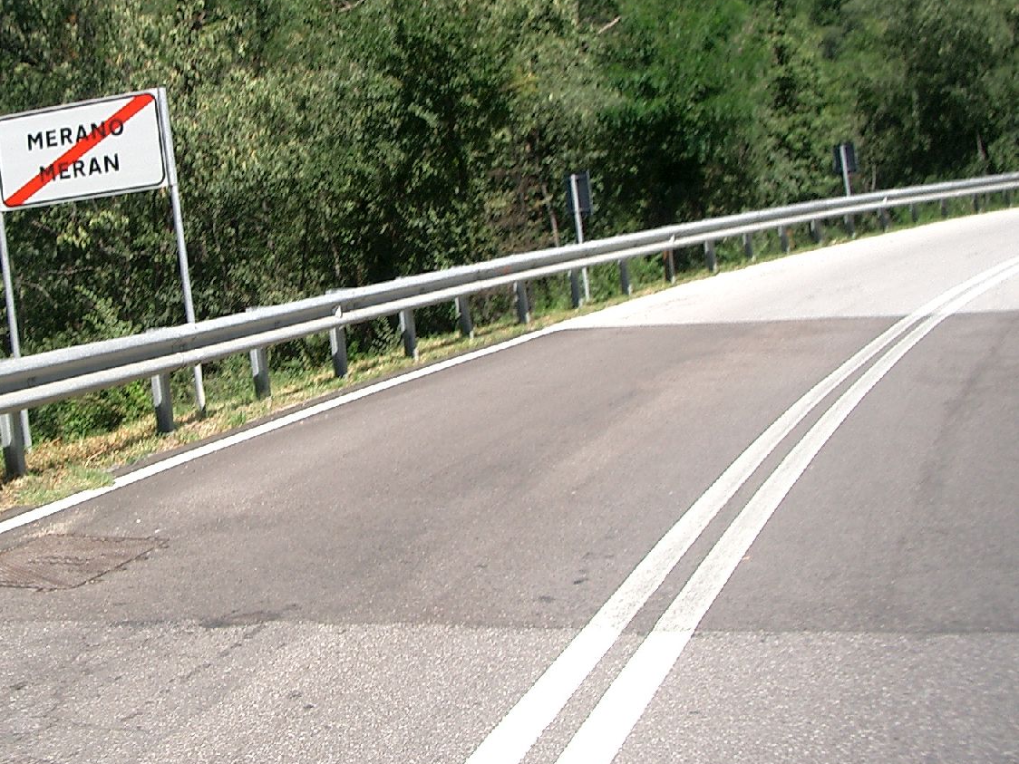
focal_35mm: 51
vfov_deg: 28.3
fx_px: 1501
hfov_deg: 36.8
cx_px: 277
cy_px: 242
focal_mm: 5.8
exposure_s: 1/320
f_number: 4.3
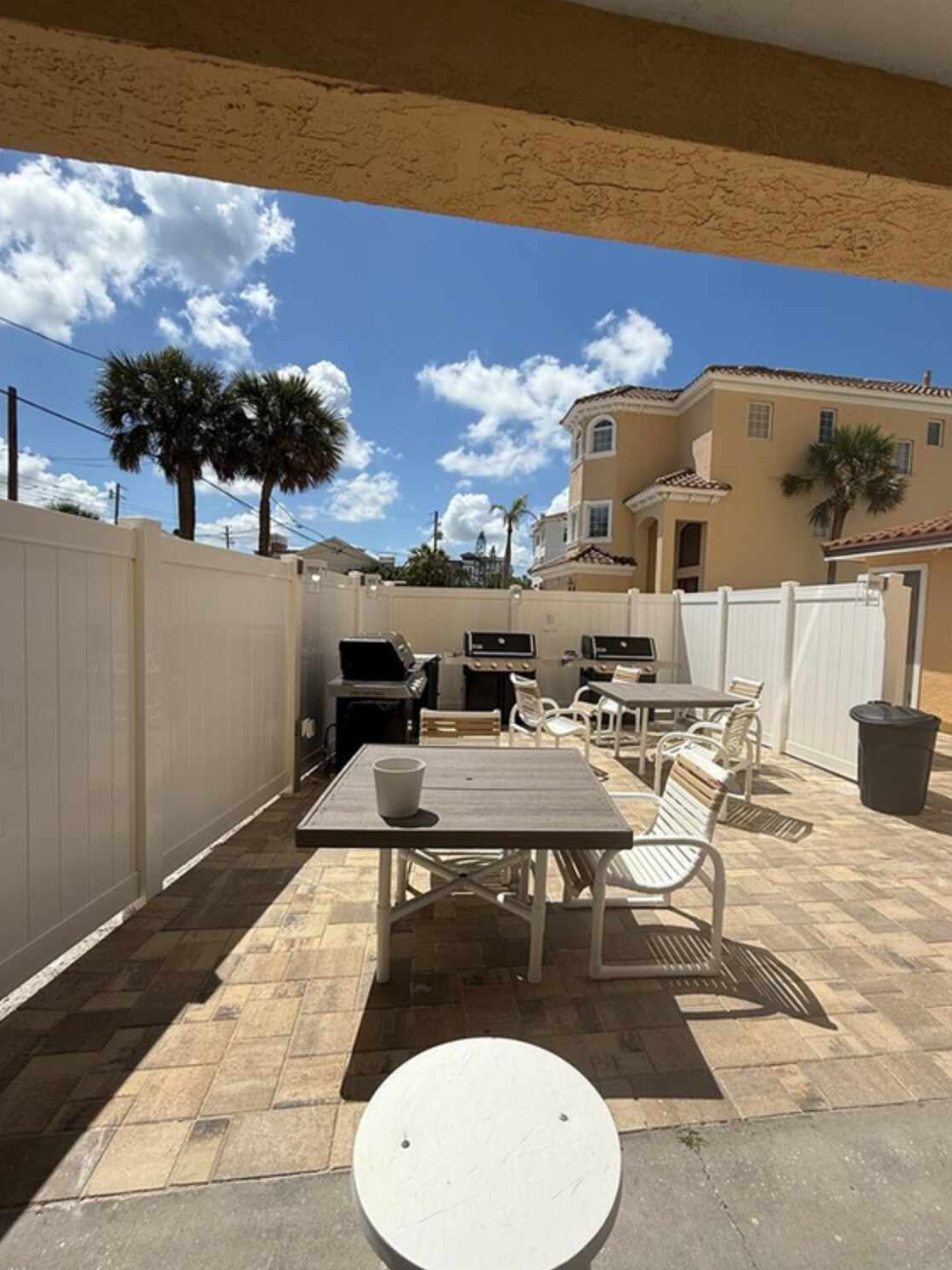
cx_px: 511
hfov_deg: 78.0
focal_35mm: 16
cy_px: 645
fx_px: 587
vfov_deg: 94.5
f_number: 2.2
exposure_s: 1/5155
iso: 50
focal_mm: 2.22
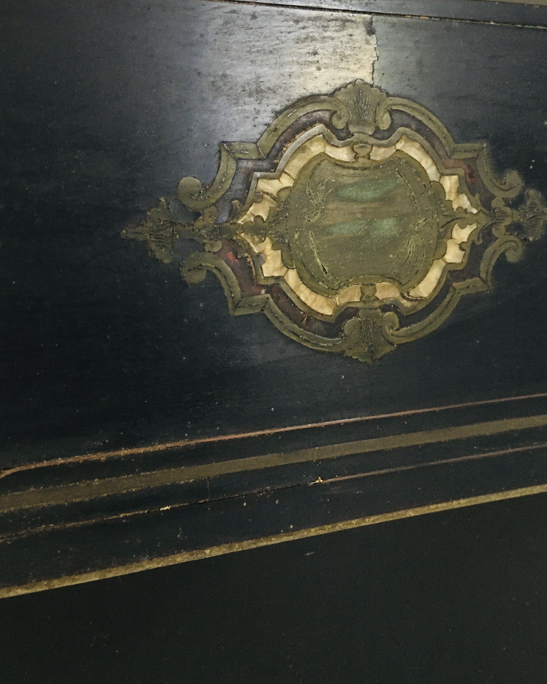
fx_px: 749
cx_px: 244
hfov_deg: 40.1
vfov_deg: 48.7
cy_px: 267
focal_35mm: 37
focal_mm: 4.15
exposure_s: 1/20
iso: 200
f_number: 2.2
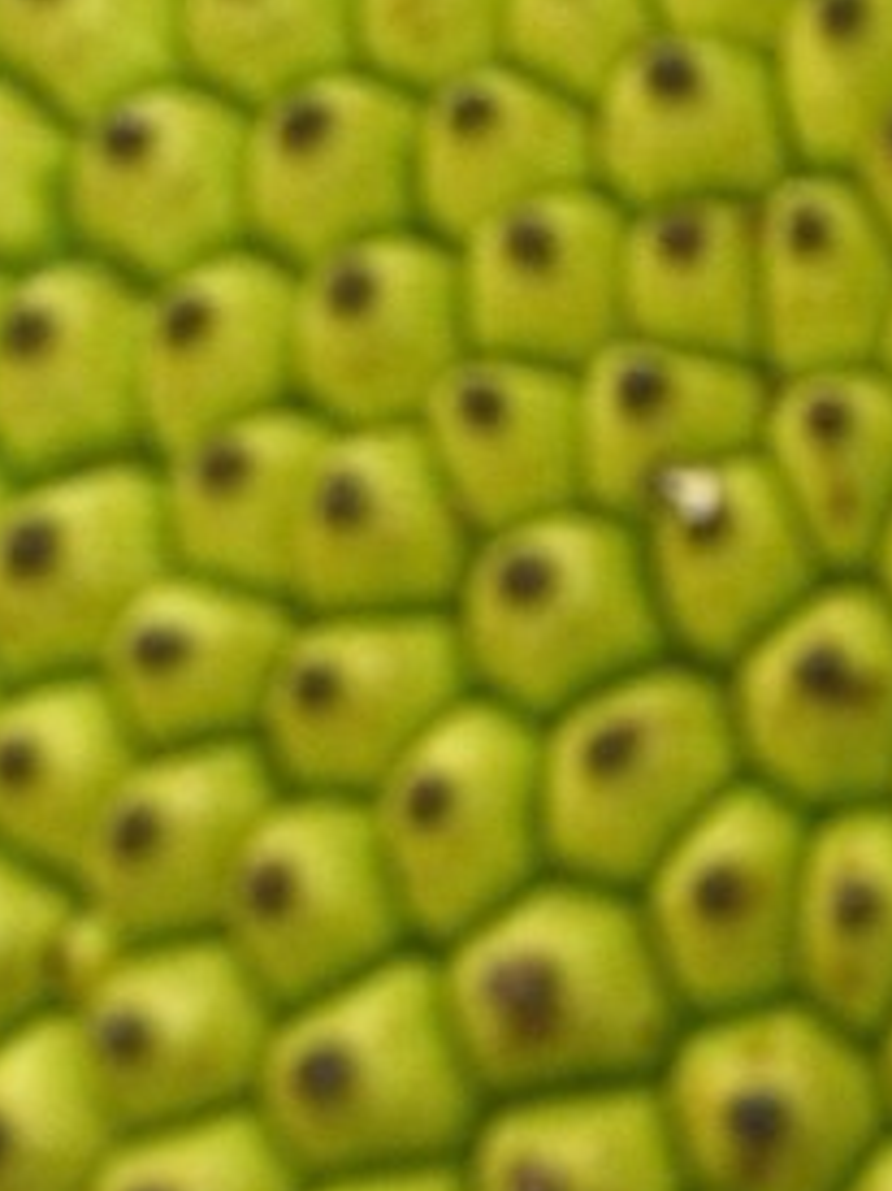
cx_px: 1953
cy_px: -2711
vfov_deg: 4.1
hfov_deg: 3.2
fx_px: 15886
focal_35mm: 462
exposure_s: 1/80
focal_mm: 55
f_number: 16
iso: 200
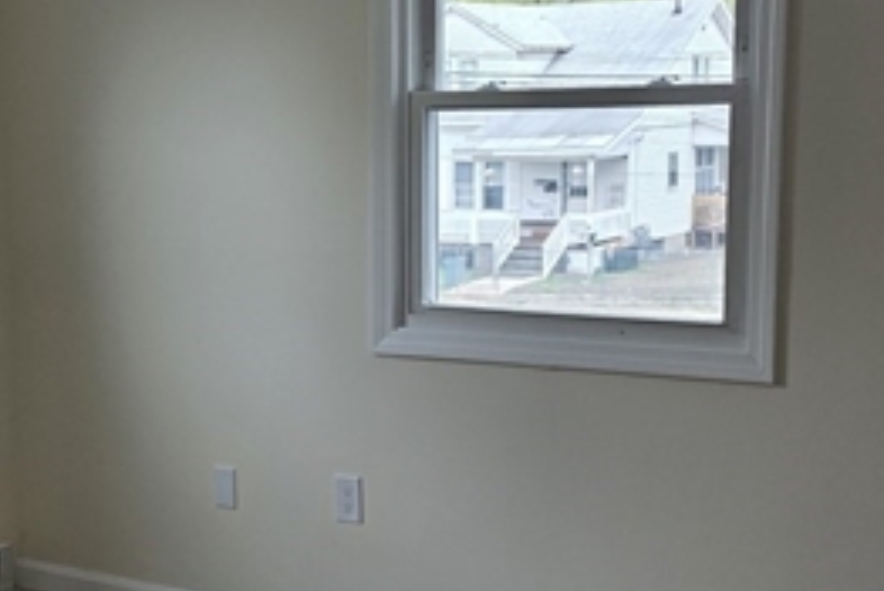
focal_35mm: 70
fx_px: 1720
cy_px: 432
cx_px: 182
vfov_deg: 19.4
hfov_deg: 28.2
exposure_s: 1/180
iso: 40
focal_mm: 6.3
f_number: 1.7
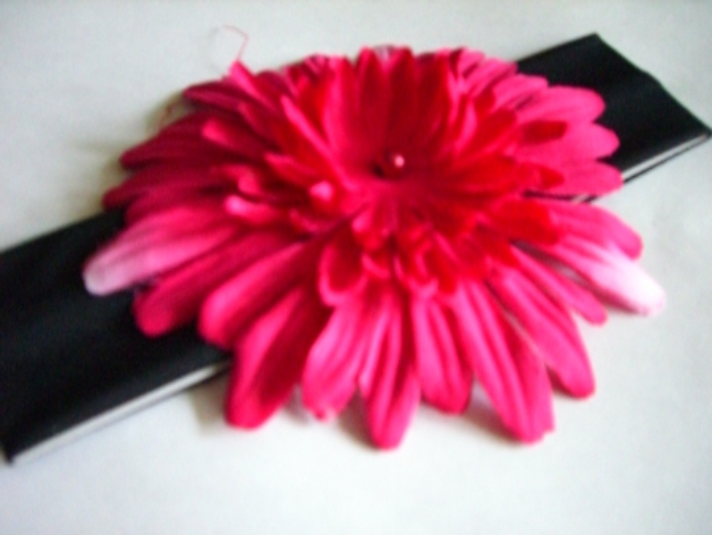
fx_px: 782
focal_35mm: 38
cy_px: 268
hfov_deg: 49.0
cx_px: 356
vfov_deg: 37.8
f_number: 2.7
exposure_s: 1/50
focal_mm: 6.2
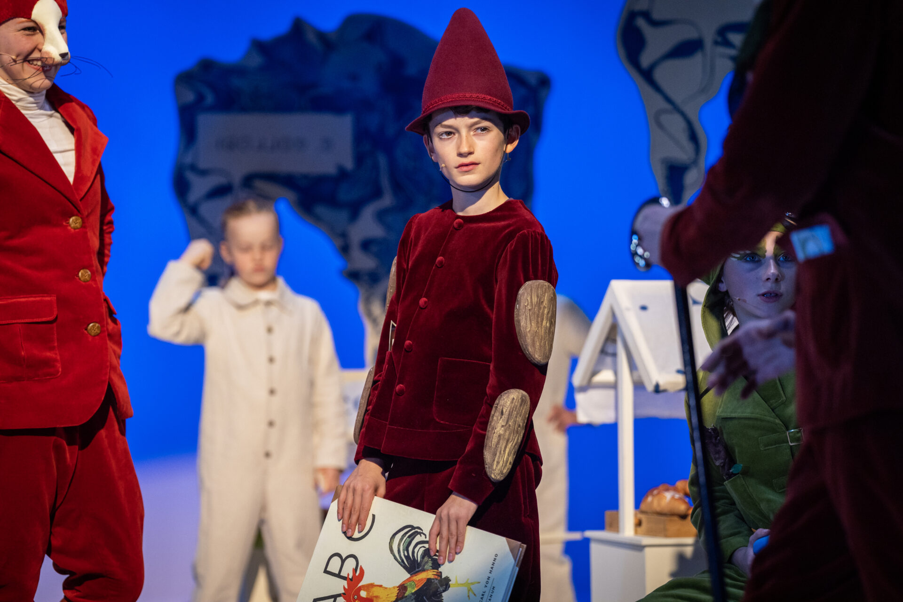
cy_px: 301
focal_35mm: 125
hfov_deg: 16.4
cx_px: 452
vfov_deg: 11.0
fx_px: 3135
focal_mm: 125
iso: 2000
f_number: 2.8
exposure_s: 1/500
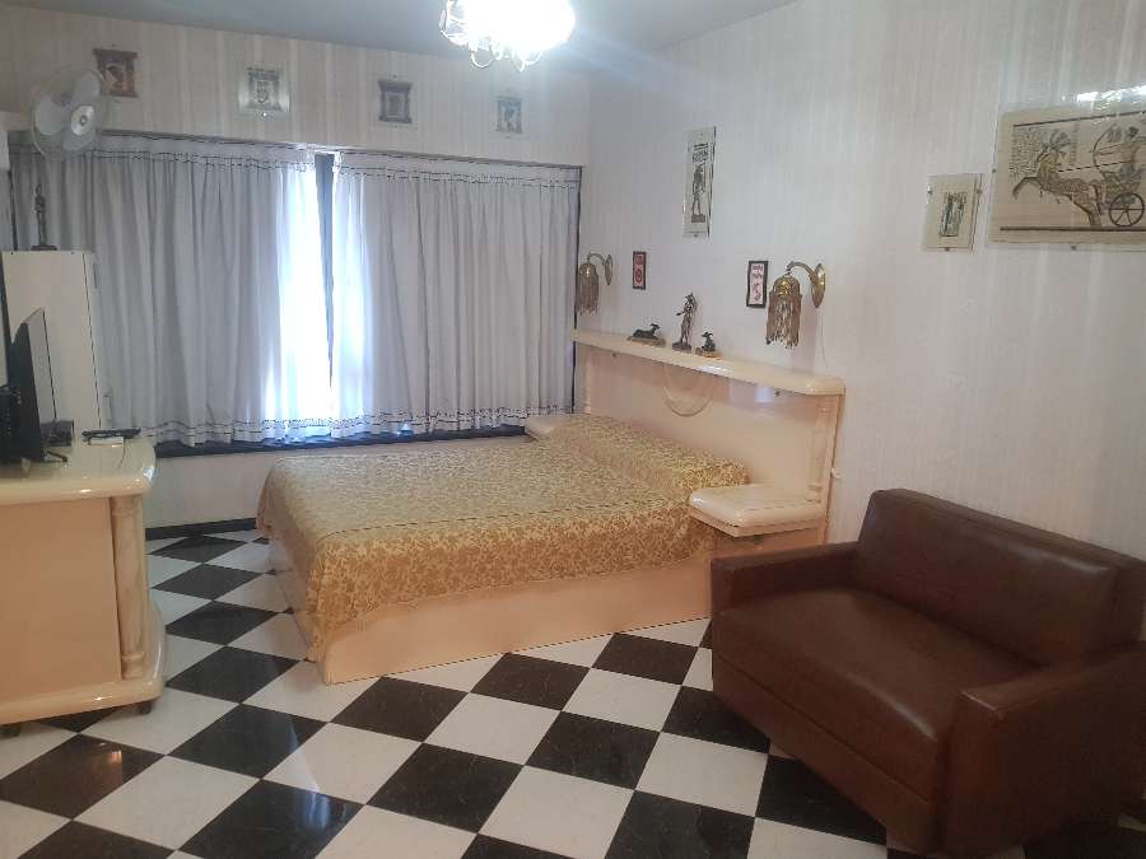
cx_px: 573
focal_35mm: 26
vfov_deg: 53.1
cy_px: 430
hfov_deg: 67.3
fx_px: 861
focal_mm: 4.2
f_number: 1.7
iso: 250
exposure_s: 1/25
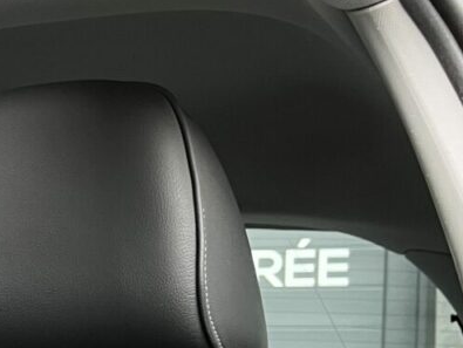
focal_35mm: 101
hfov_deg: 16.7
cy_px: 443
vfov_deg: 14.1
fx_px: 1352
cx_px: -325
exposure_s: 1/60
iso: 160
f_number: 1.6
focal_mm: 5.1
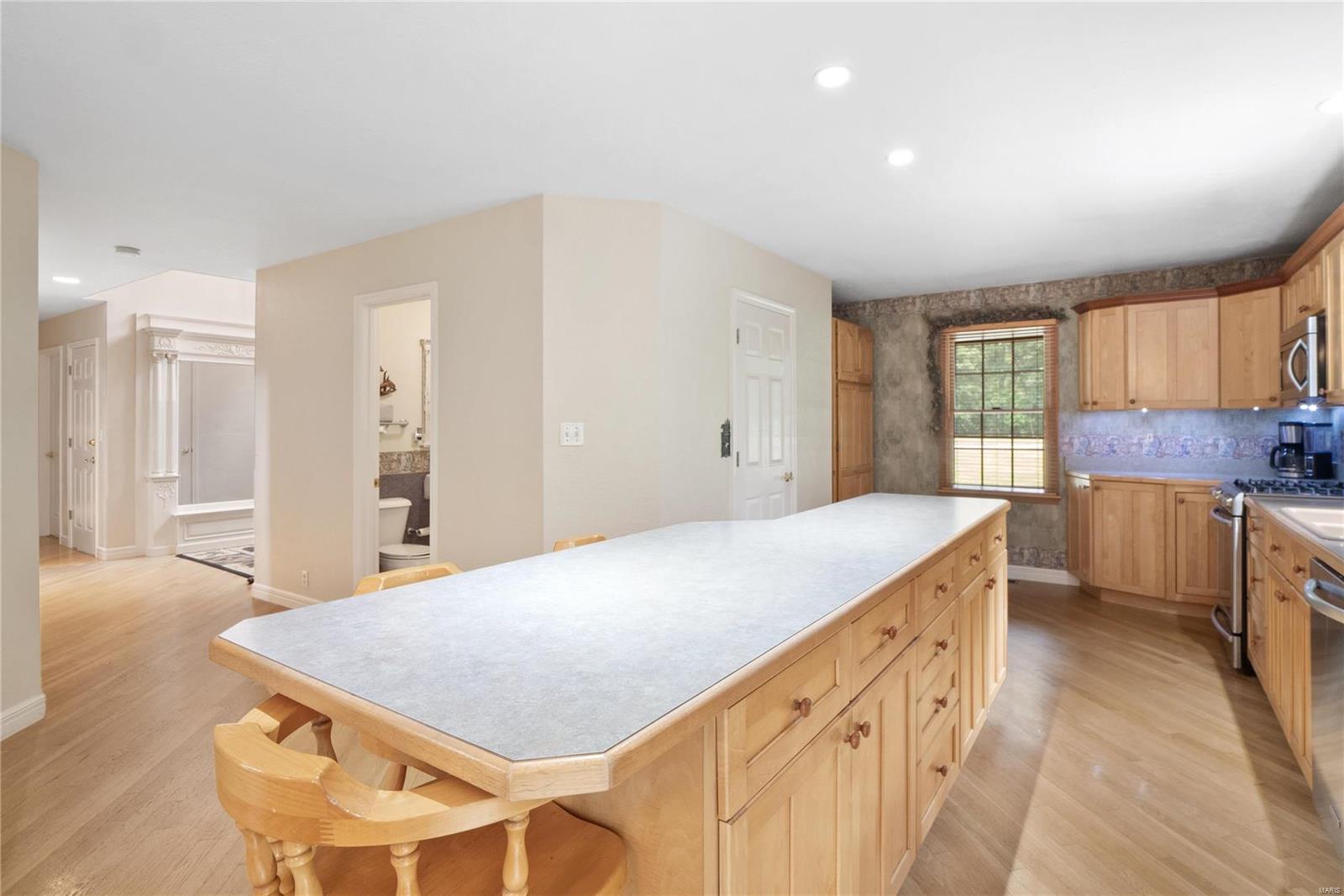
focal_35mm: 18
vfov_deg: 67.4
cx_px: 672
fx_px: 672
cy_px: 448
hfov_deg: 90.0
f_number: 10
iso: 400
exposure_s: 1.3
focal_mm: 9
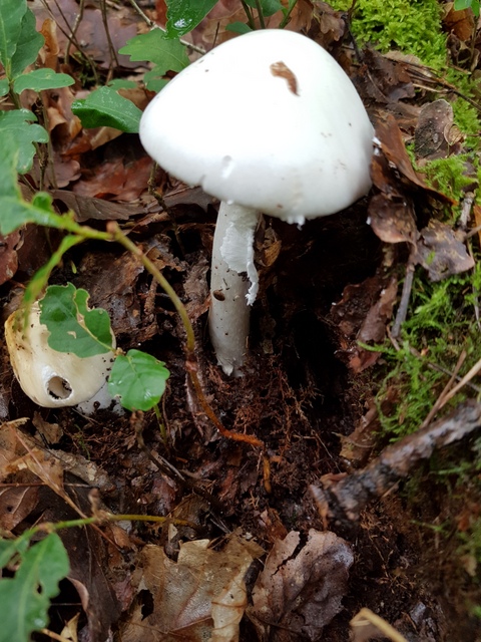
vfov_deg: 67.3
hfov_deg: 53.1
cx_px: 240
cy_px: 321
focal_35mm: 26
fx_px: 482
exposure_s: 1/100
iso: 100
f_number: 1.7
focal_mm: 4.2
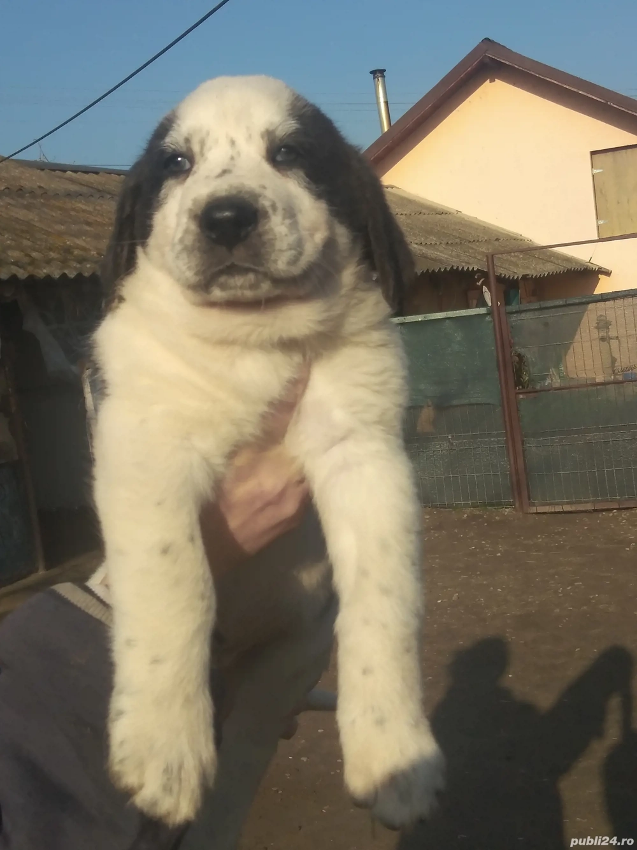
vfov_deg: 67.3
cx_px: 318
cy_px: 425
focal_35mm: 26
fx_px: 638
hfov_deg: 53.0
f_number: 1.8
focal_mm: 3.6
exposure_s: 1/1750
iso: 100
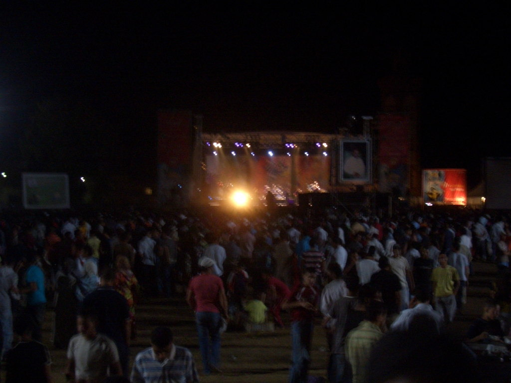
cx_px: 256
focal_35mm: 62
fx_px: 915
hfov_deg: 31.2
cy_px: 192
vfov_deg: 23.7
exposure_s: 1/8
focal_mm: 10.2
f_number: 3.5
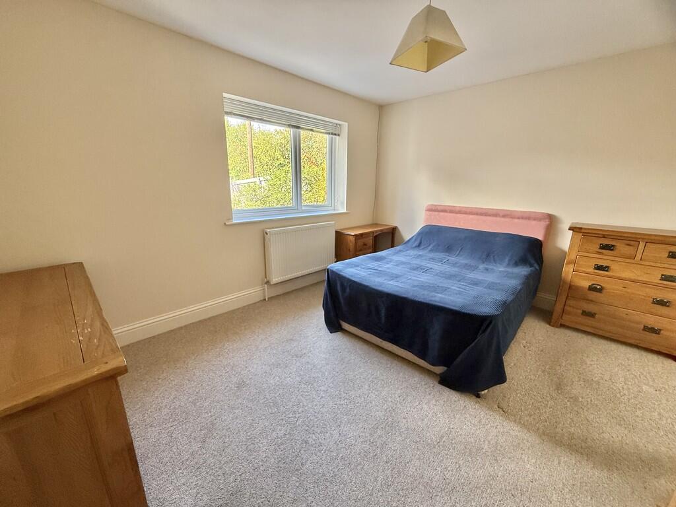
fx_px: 273
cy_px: 254
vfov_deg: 85.7
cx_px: 338
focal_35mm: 14
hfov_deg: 102.1
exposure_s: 1/99
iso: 250
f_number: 2.2
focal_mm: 2.22
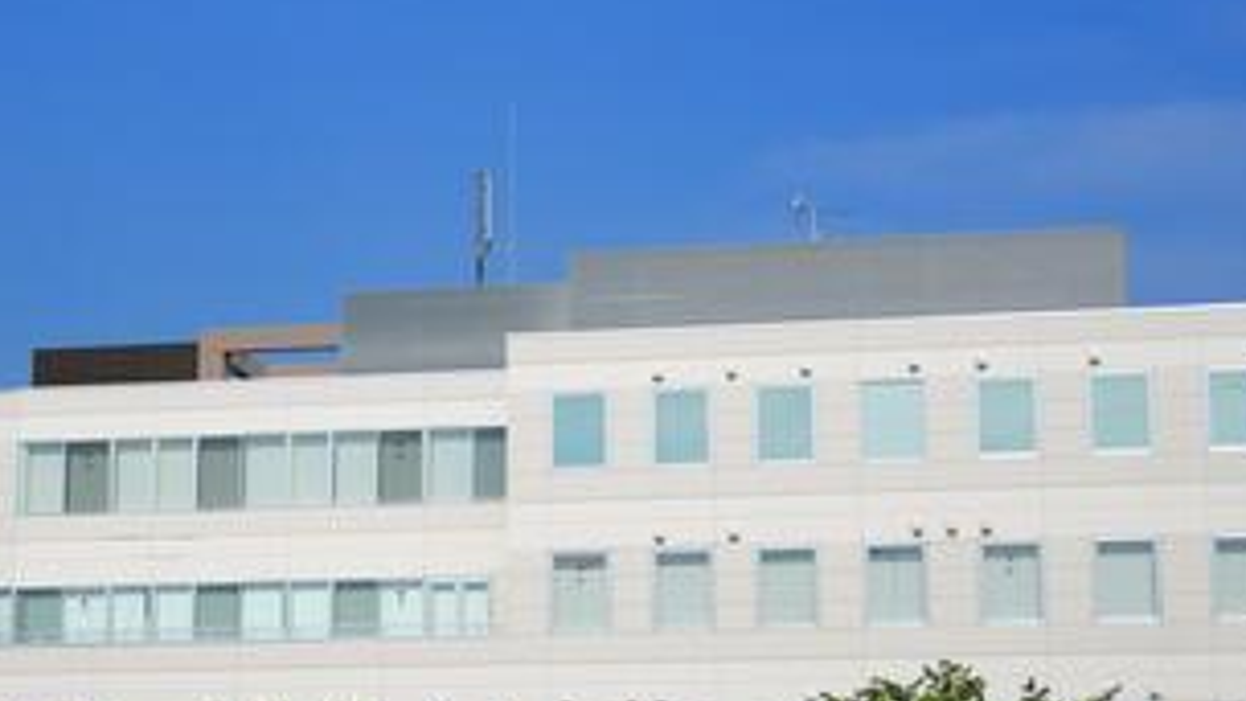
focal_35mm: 93
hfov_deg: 22.9
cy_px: 400
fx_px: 3073
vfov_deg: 13.0
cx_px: 471
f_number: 3.5
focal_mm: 45
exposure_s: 1/4000
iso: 180
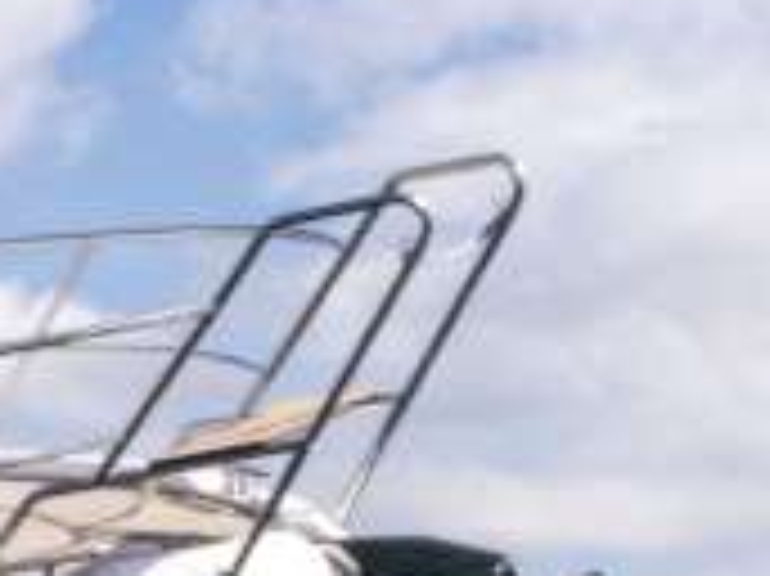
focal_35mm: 182
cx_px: -1279
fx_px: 4046
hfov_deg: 9.3
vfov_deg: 8.0
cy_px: 742
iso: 400
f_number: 11
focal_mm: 18.2
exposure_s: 1/480
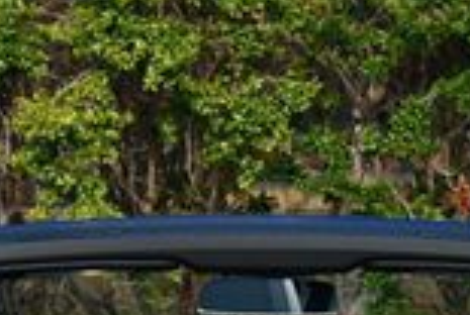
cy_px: 645
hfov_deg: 4.8
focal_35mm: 430
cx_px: 267
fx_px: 5625
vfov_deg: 3.2
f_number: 6.3
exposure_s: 1/250
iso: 200
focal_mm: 52
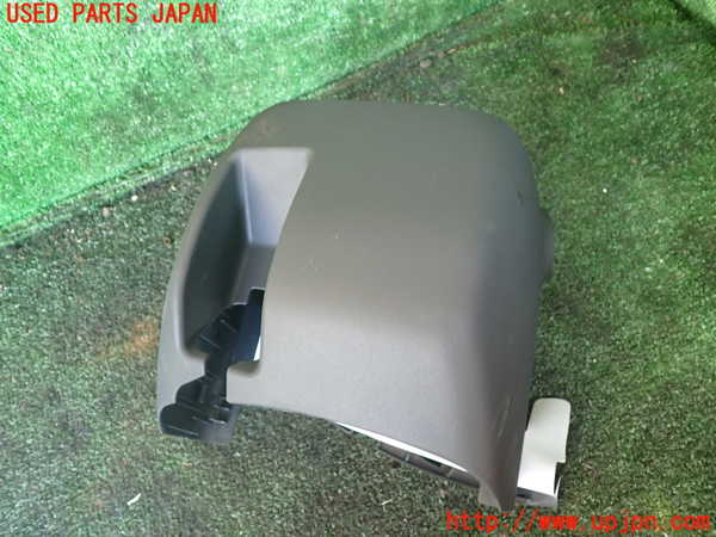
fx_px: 621
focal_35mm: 30
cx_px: 358
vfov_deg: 46.8
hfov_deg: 60.0
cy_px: 268
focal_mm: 5.4
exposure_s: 1/30
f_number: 2.3
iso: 320
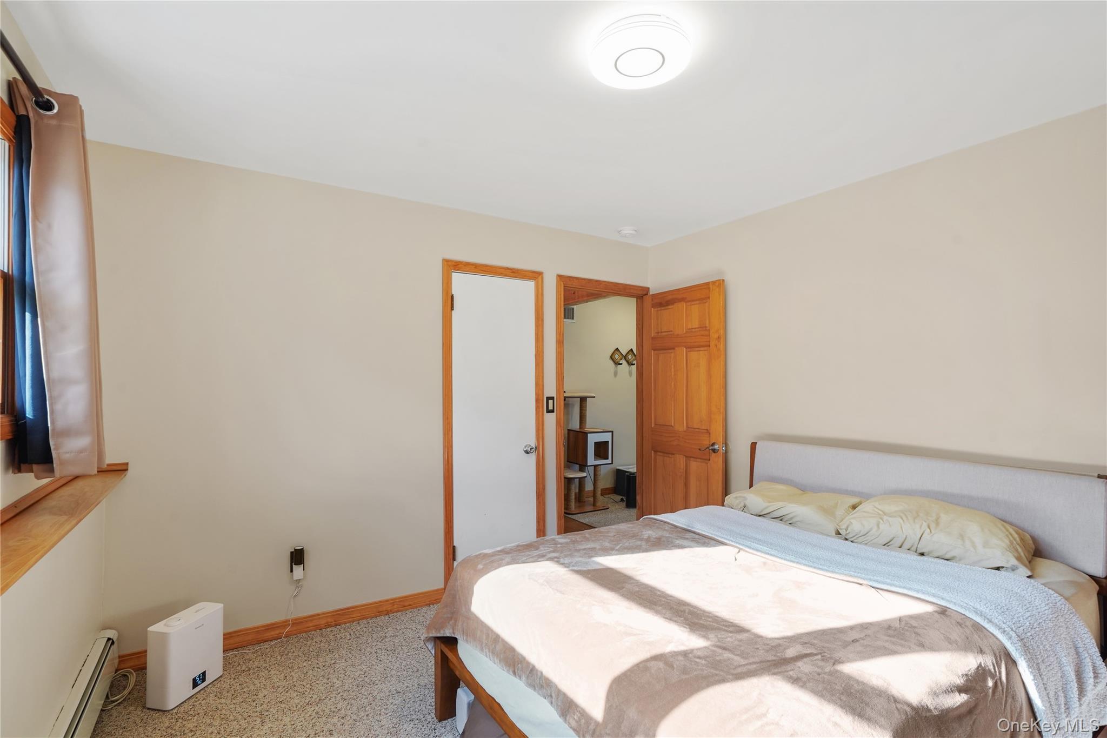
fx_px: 492
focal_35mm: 16
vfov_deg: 73.7
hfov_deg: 96.7
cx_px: 554
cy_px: 369
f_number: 9
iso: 400
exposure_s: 1/15
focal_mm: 16
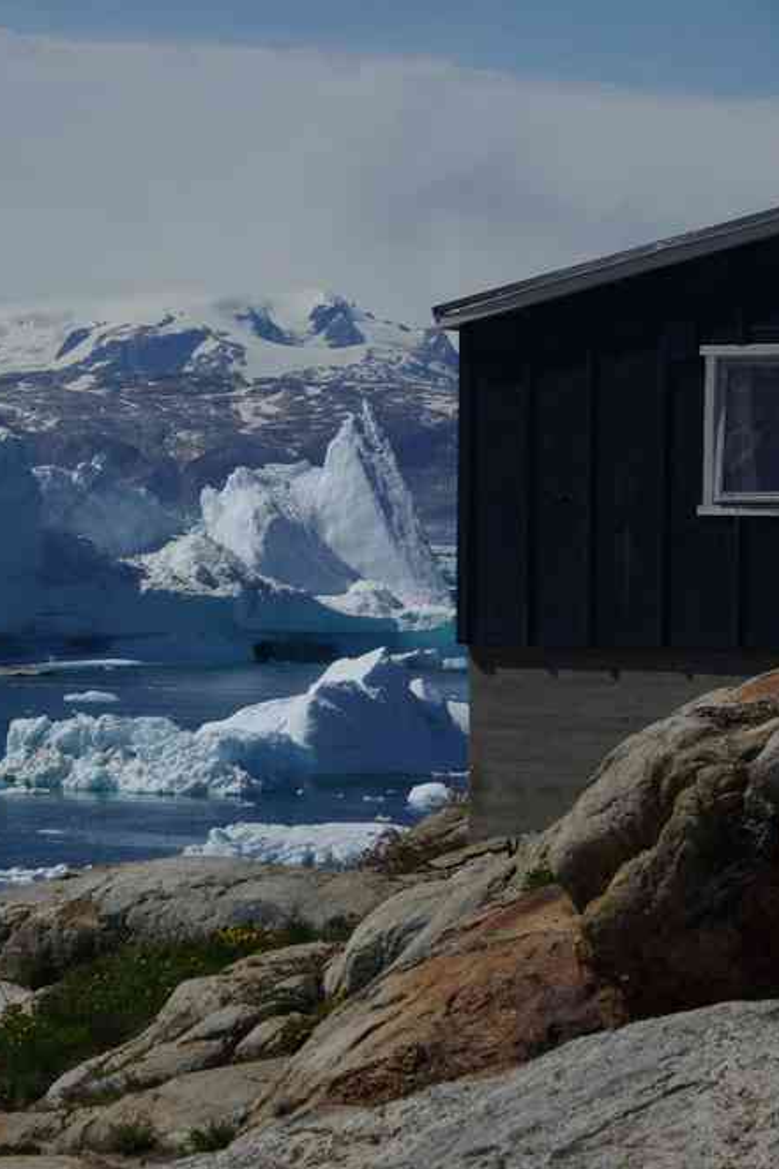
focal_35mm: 177
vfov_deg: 11.6
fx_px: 5748
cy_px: 584
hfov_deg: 7.7
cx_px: -41
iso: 100
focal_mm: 77.5
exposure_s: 1/500
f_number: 11
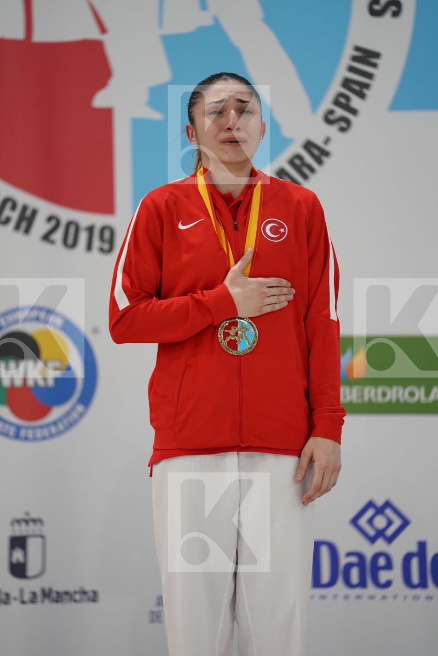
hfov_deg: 6.9
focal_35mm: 200
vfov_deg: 10.3
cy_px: 328
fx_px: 3650
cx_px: 219
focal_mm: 200
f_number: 2.8
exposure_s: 1/250
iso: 800
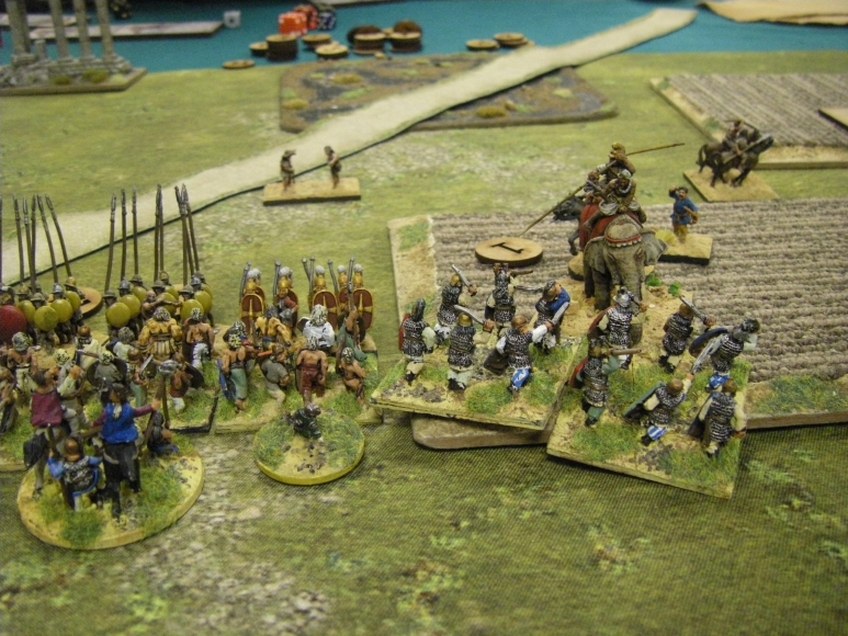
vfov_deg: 37.7
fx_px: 931
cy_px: 318
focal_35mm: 38
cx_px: 424
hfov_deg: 49.0
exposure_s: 1/50
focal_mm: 6.3
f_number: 3.5
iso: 640
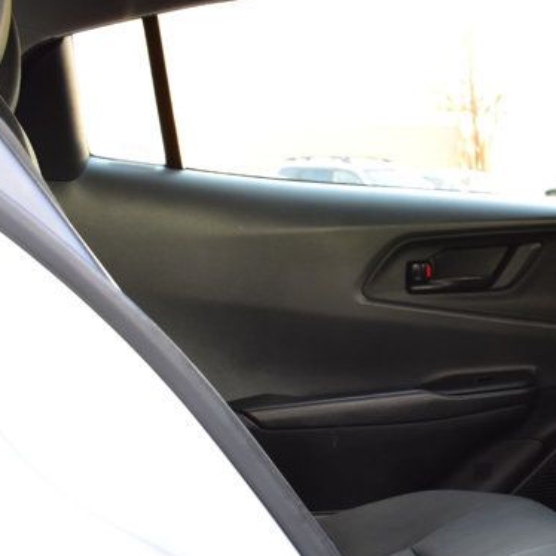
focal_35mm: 87
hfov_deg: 18.5
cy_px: 505
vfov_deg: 19.5
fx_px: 1584
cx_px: 721
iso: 500
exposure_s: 1/15
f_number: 6.3
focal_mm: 25
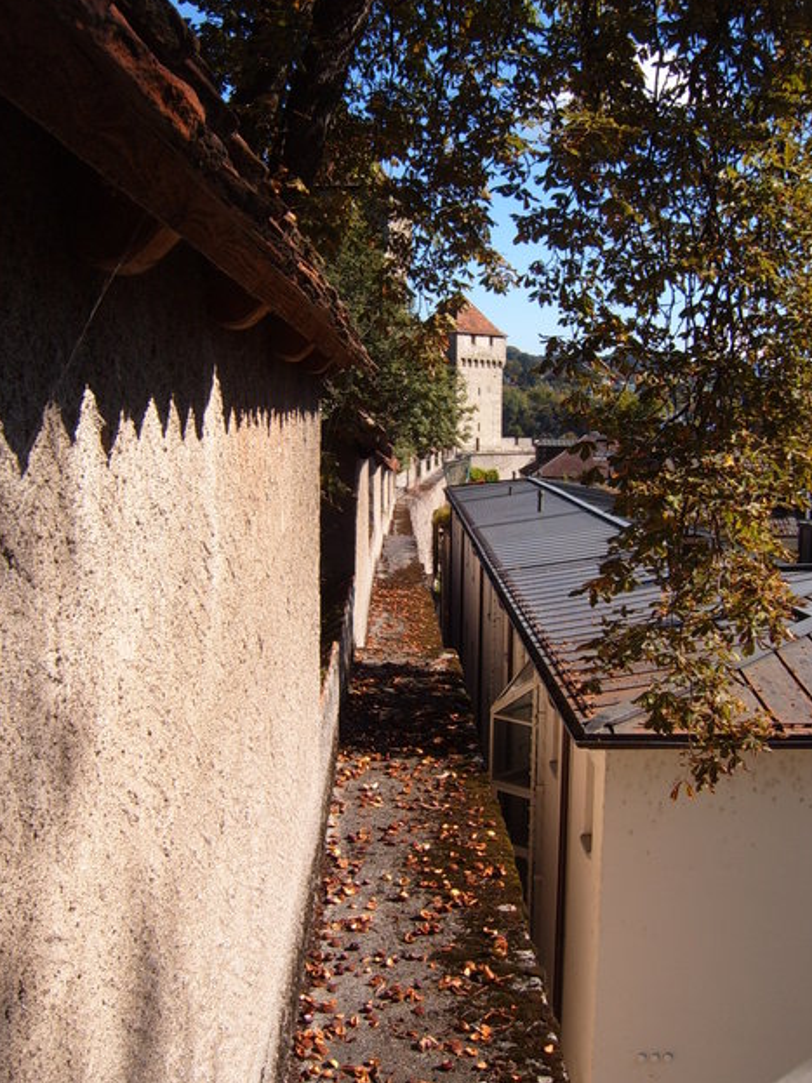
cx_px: 410
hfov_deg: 37.7
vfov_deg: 49.0
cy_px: 530
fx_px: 1189
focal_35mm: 38
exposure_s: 1/250
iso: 63
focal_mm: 6.2
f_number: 6
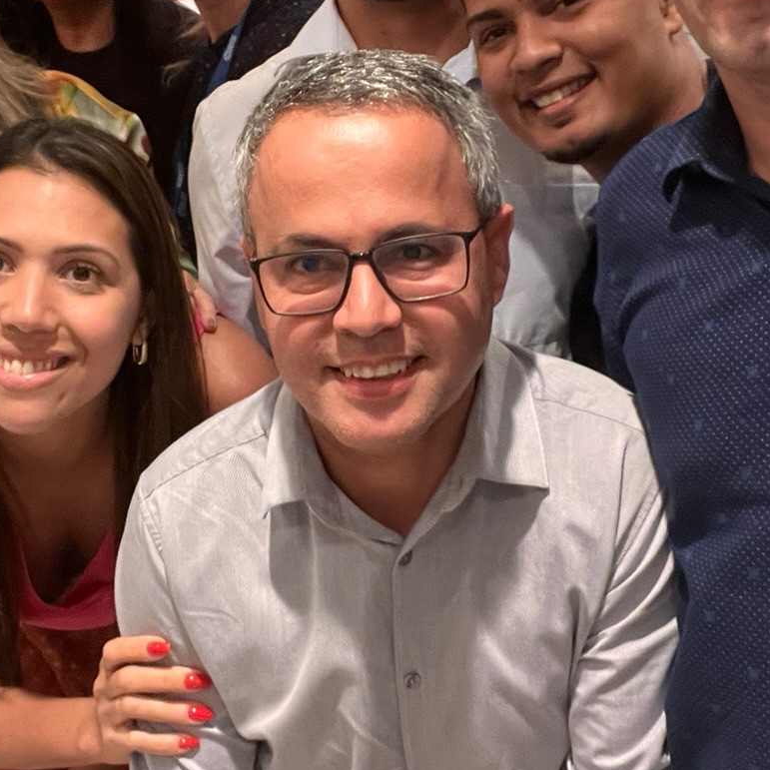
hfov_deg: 31.6
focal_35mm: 54
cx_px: 372
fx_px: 1359
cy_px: 312
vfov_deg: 31.6
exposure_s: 1/40
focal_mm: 2.71
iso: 320
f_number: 2.2
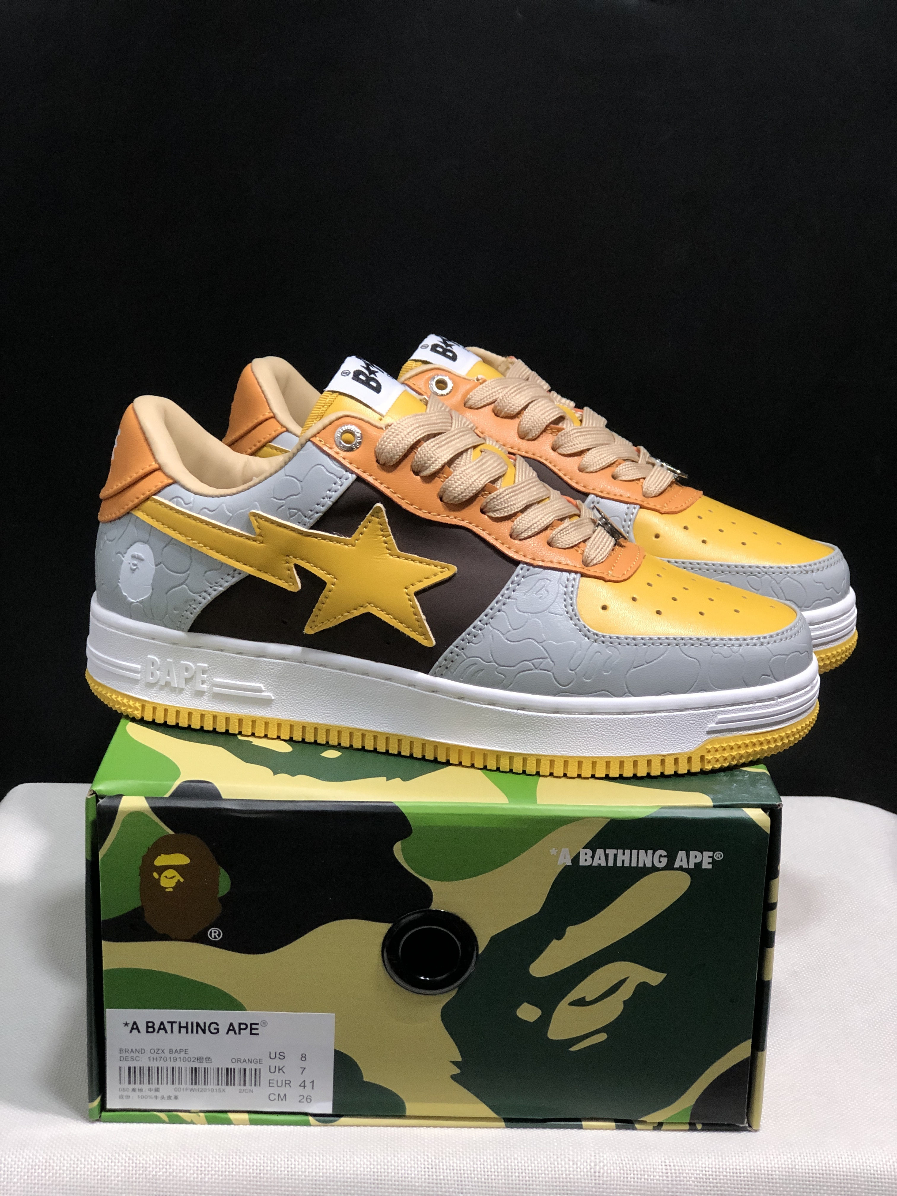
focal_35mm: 57
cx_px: 448
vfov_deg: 33.8
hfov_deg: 25.7
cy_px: 598
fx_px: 1969
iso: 125
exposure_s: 1/30
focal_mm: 6.6
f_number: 2.8
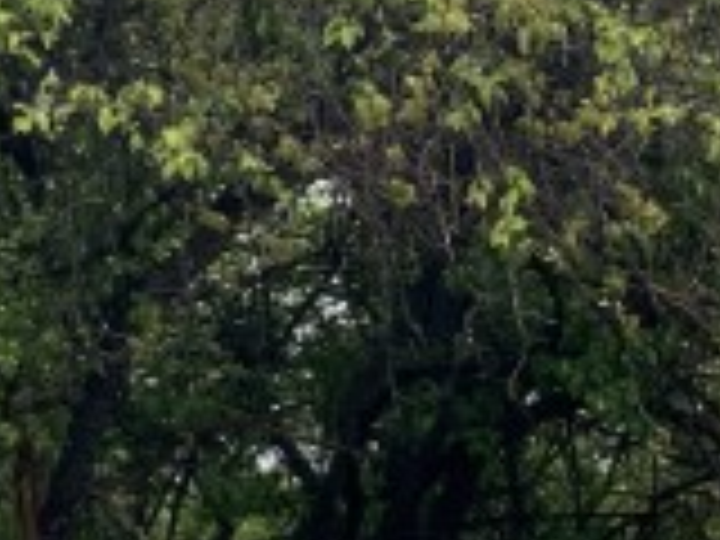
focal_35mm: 130
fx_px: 2704
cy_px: 1206
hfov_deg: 14.8
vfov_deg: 10.2
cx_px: 796
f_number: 1.6
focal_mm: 4.2
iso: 32
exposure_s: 1/1511
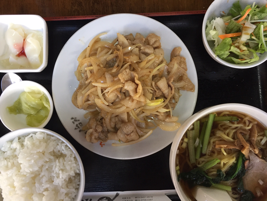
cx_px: 134
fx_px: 224
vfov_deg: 48.2
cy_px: 100
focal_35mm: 29
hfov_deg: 61.7
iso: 50
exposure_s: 1/30
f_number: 2.2
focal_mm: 4.15
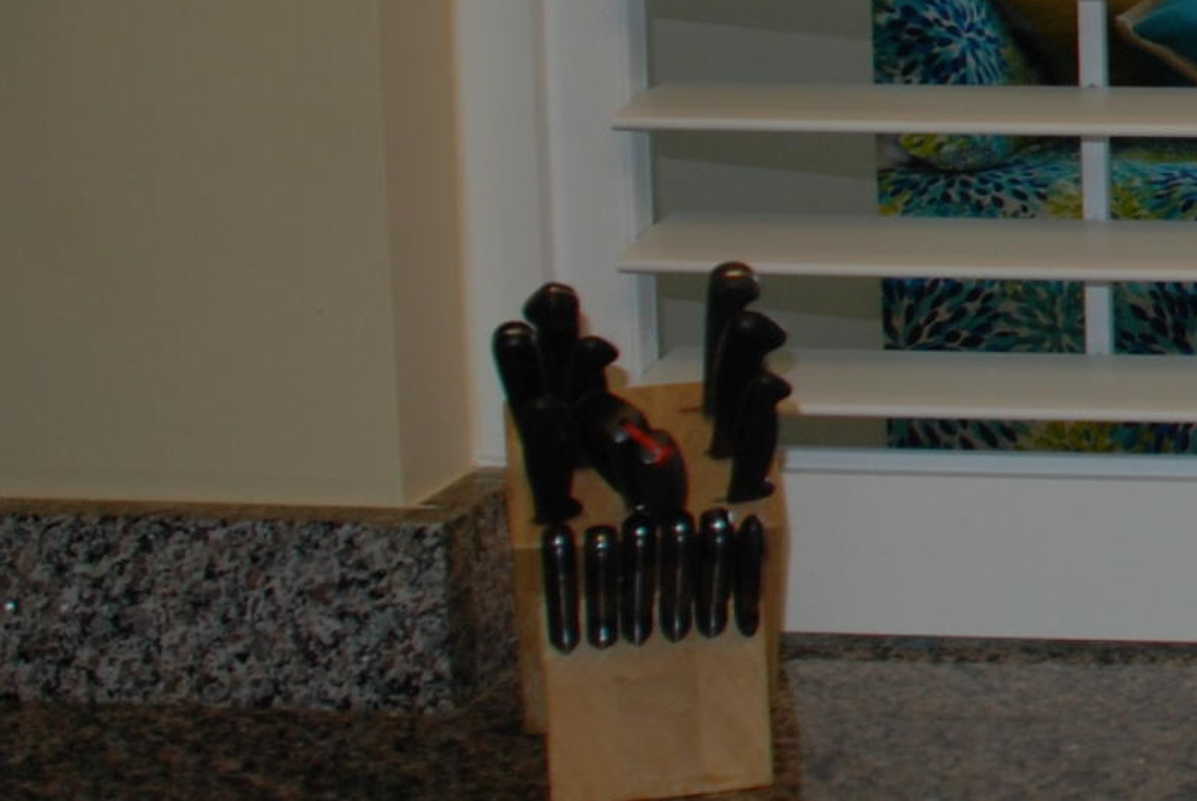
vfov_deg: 13.3
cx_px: 1982
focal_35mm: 101
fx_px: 3363
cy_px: -119
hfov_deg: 17.4
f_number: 3.5
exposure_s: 1/125
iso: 180
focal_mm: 18
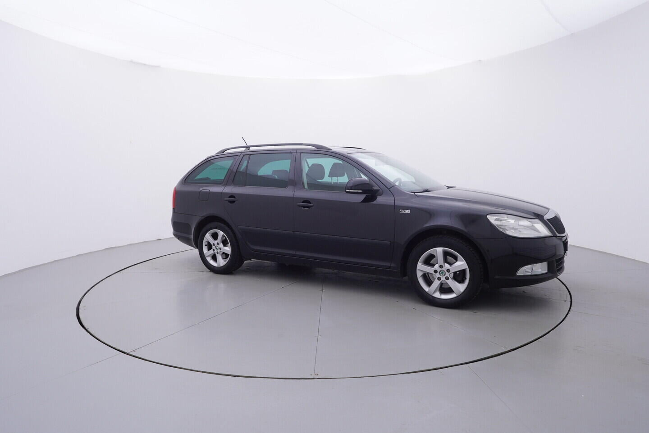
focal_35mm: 22
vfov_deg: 56.2
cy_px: 216
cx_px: 324
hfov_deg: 77.3
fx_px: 406
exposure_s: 1/80
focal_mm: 15
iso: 200
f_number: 5
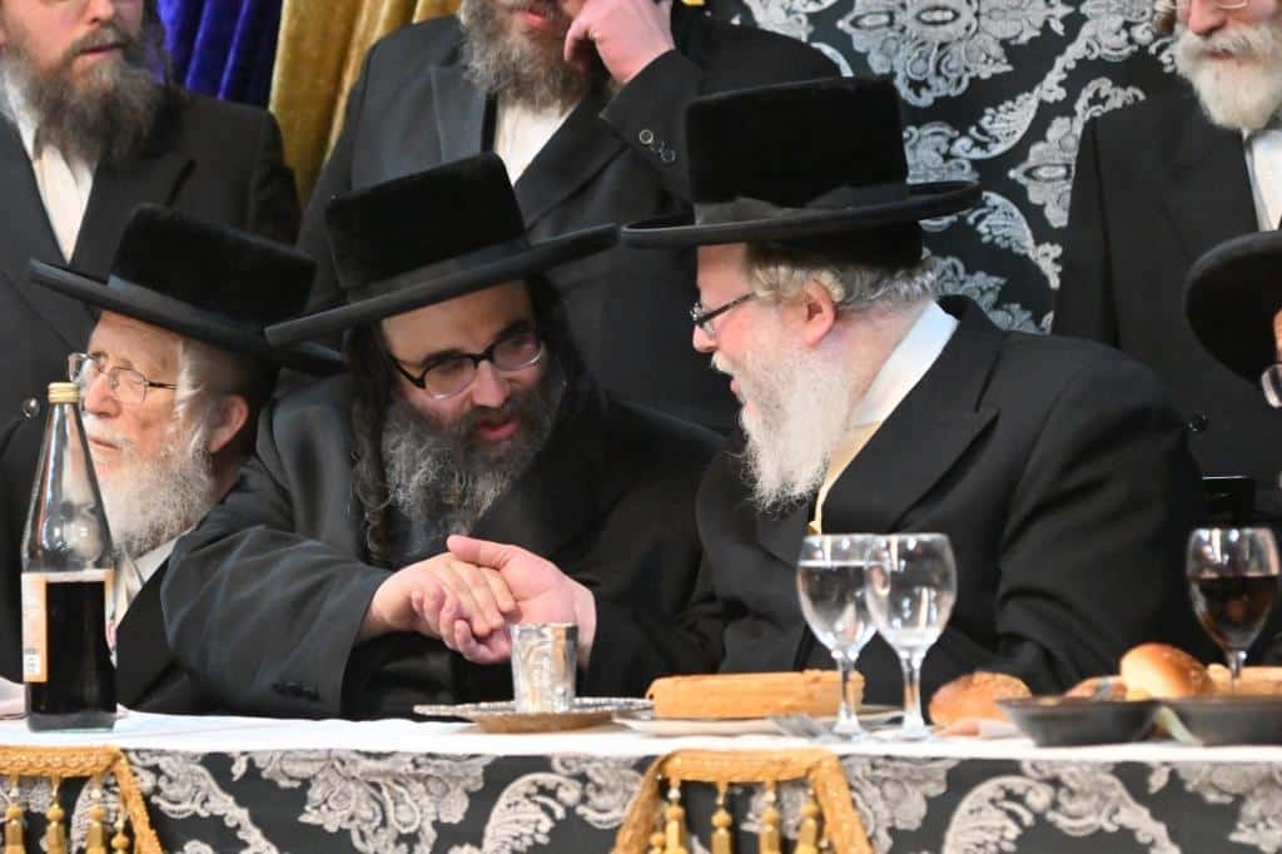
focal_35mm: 180
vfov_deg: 7.6
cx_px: 641
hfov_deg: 11.4
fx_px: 6408
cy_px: 427
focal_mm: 120
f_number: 4
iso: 2500
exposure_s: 1/160
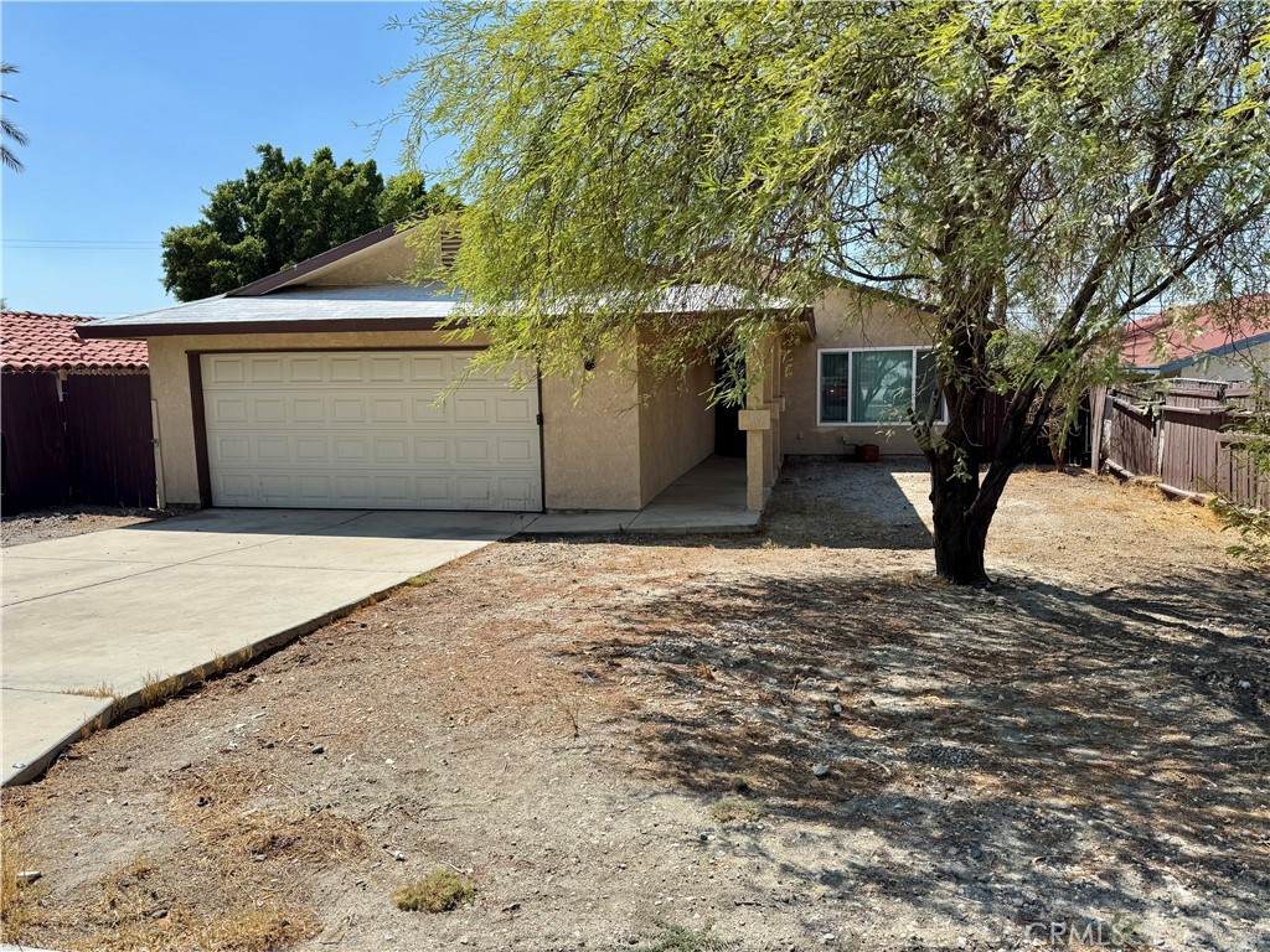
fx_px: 881
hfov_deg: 71.6
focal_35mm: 24
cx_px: 635
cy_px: 476
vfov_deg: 56.8
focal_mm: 6.76
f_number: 1.78
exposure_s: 1/2331
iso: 80
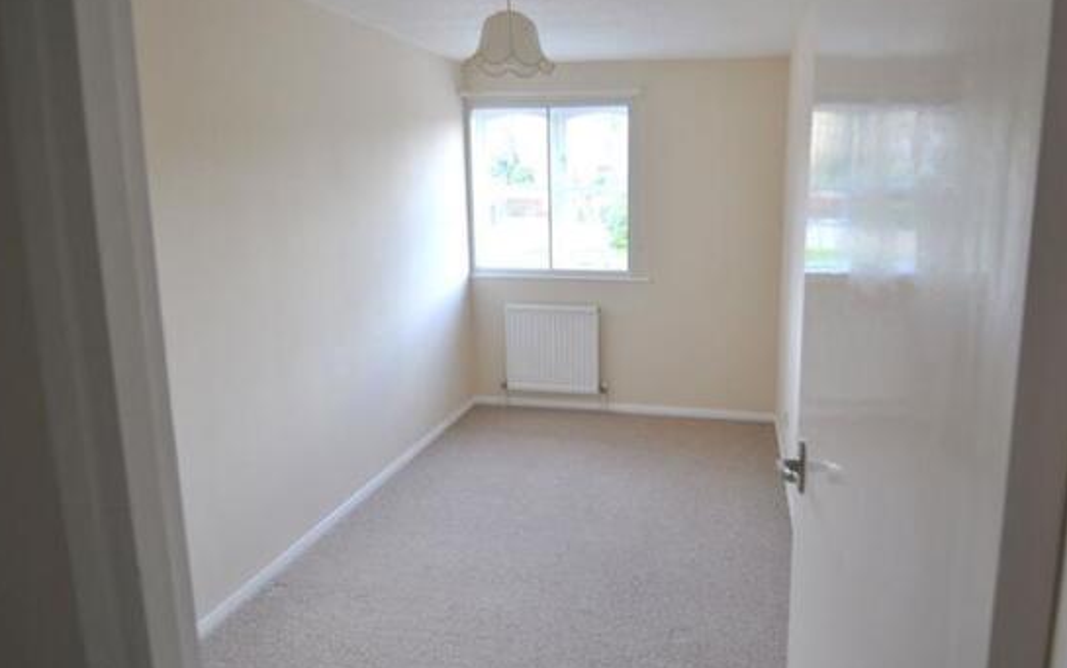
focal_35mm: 22
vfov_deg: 54.9
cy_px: 289
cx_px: 614
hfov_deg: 79.1
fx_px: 640
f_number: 4
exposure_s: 1/30
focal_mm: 12
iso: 280
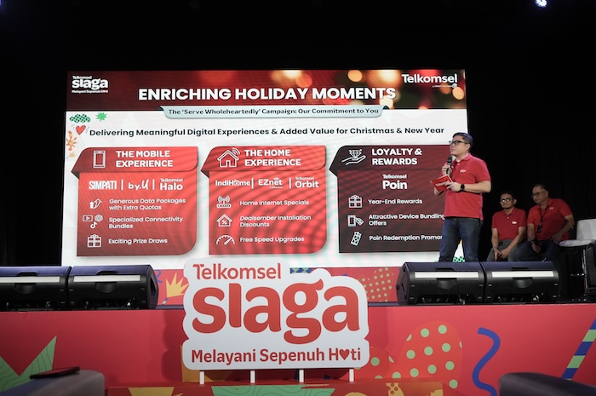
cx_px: 298
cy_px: 198
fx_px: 678
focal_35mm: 41
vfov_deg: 32.6
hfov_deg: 47.5
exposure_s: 1/200
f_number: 5
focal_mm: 41
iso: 2000
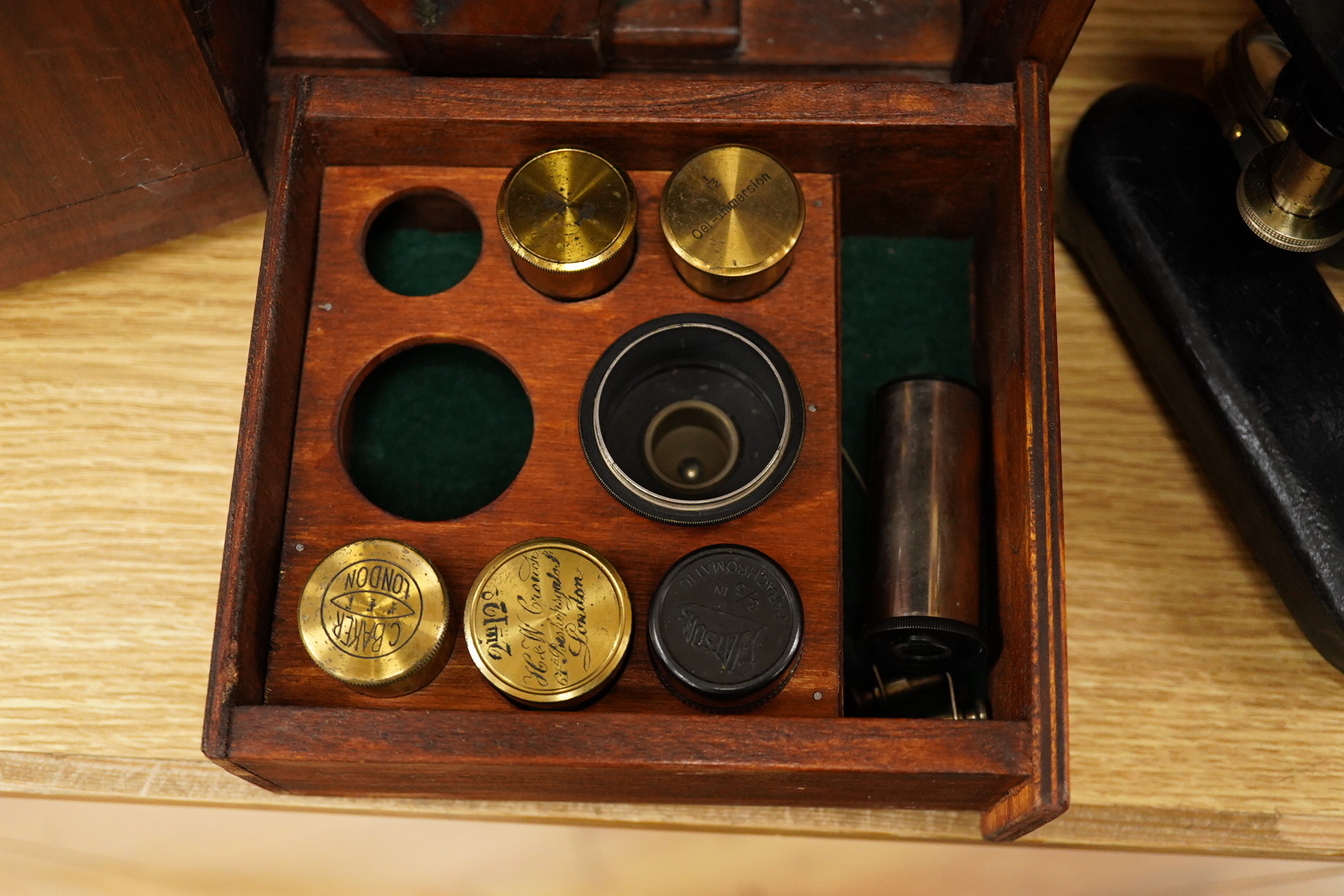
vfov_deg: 29.9
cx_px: 672
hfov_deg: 43.6
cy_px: 448
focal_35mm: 45
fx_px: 1680
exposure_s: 1/200
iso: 2500
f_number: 3.5
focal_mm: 30
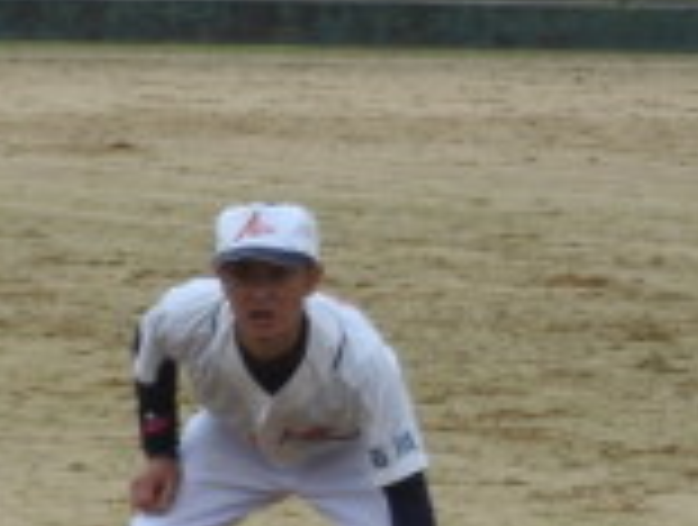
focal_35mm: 849
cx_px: -275
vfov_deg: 1.8
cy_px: 962
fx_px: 17159
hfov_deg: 2.3
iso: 100
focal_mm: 39.4
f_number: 5.3
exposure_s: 1/400
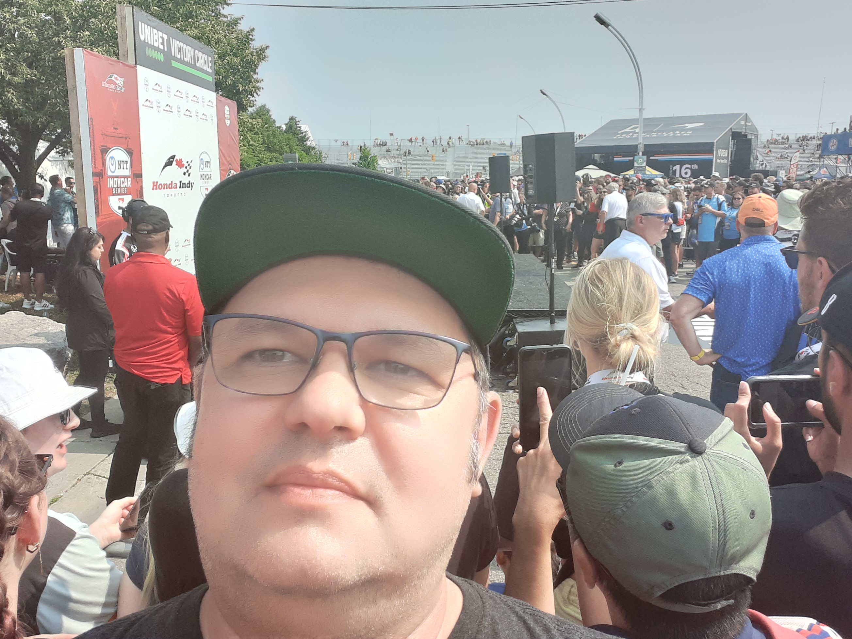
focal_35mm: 31
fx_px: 763
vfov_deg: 45.4
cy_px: 320
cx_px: 426
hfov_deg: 58.4
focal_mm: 2.61
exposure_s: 1/678
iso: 40
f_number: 2
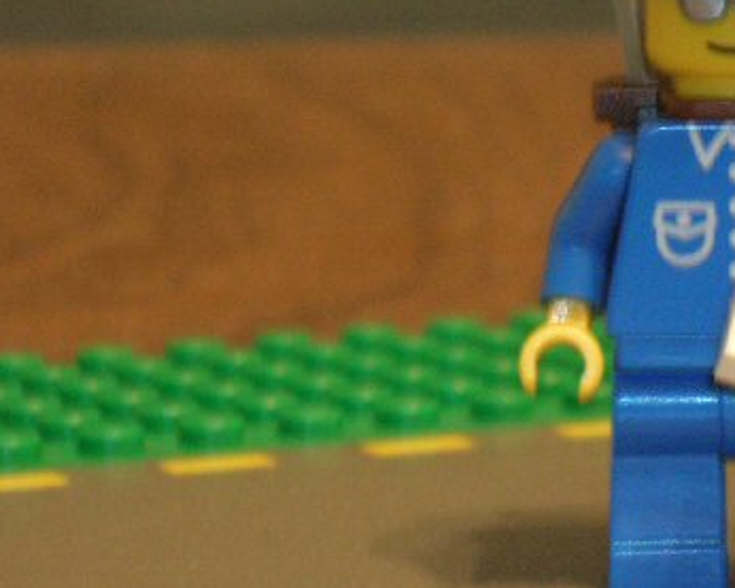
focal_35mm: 224
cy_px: 343
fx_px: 4874
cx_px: 720
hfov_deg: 8.6
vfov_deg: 6.9
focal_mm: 17.1
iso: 200
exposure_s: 1/1.8
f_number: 4.9
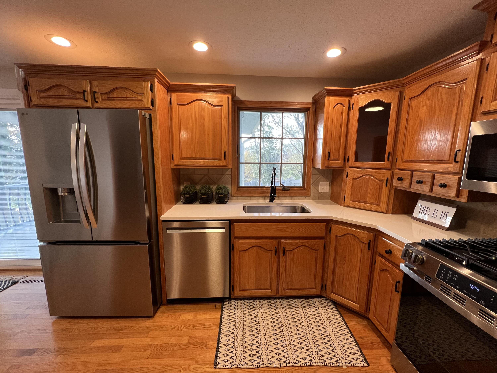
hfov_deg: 106.2
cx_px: 248
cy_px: 186
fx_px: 187
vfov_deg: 89.9
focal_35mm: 13
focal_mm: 1.57
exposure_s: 1/120
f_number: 1.8
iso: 160
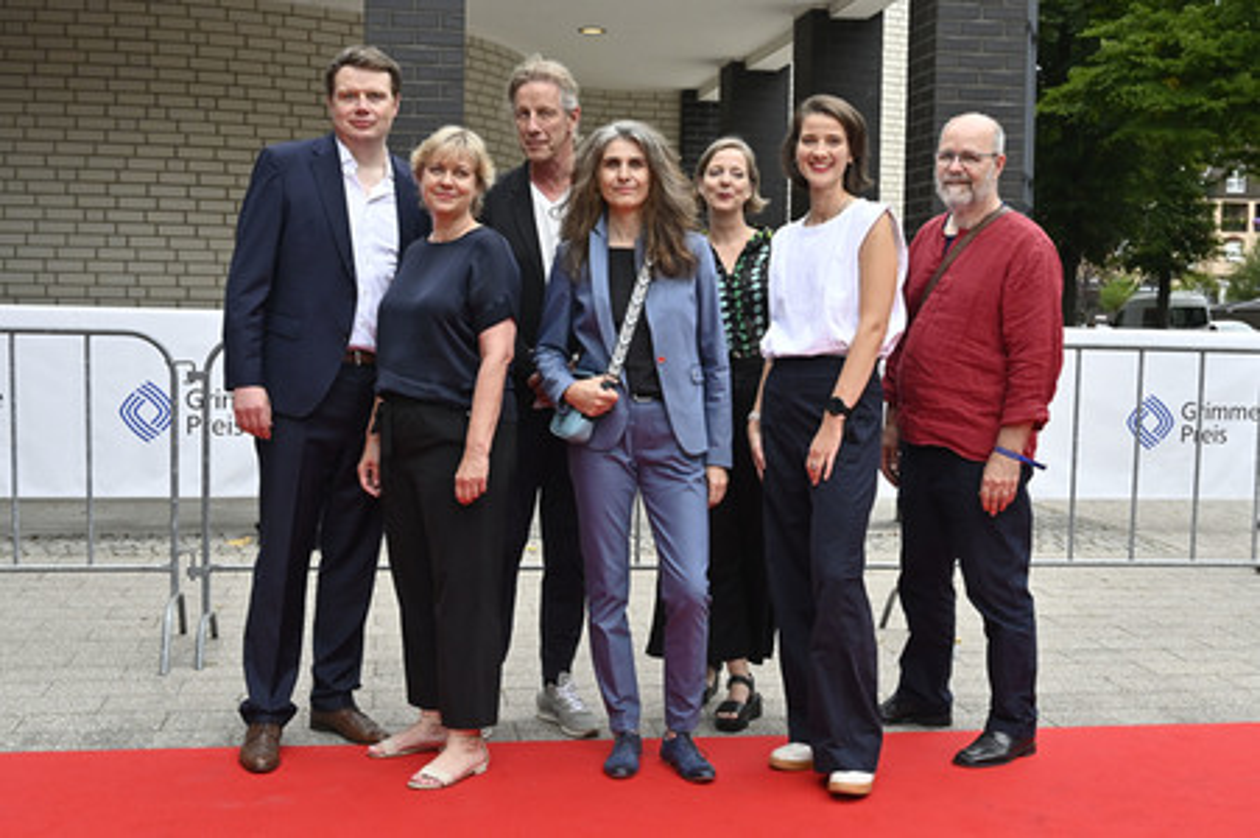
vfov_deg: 34.2
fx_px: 1364
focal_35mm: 39
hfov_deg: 49.6
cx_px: 630
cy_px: 419
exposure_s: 1/500
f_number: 5.6
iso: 1250
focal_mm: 39
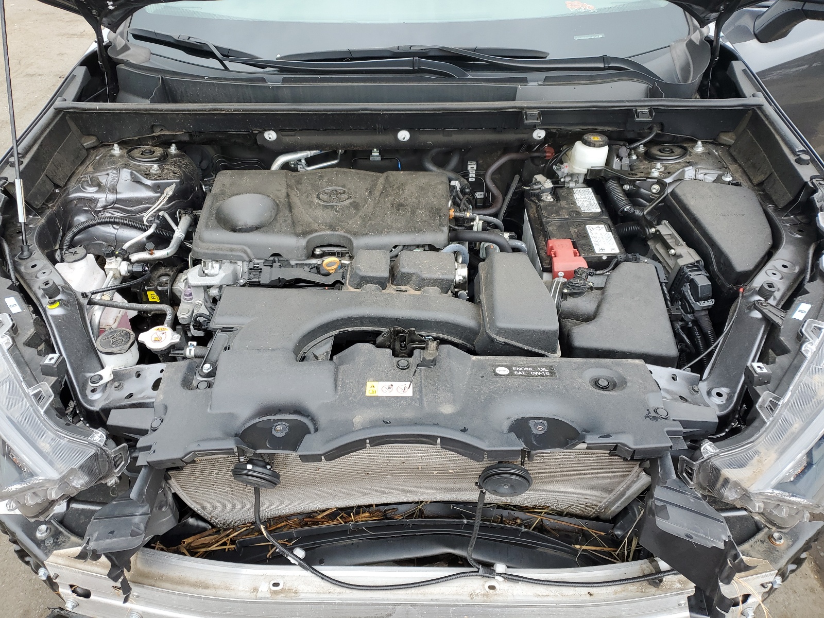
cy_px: 309
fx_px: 619
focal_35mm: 26
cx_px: 412
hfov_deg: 67.3
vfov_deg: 53.1
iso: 50
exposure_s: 1/244
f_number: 1.5
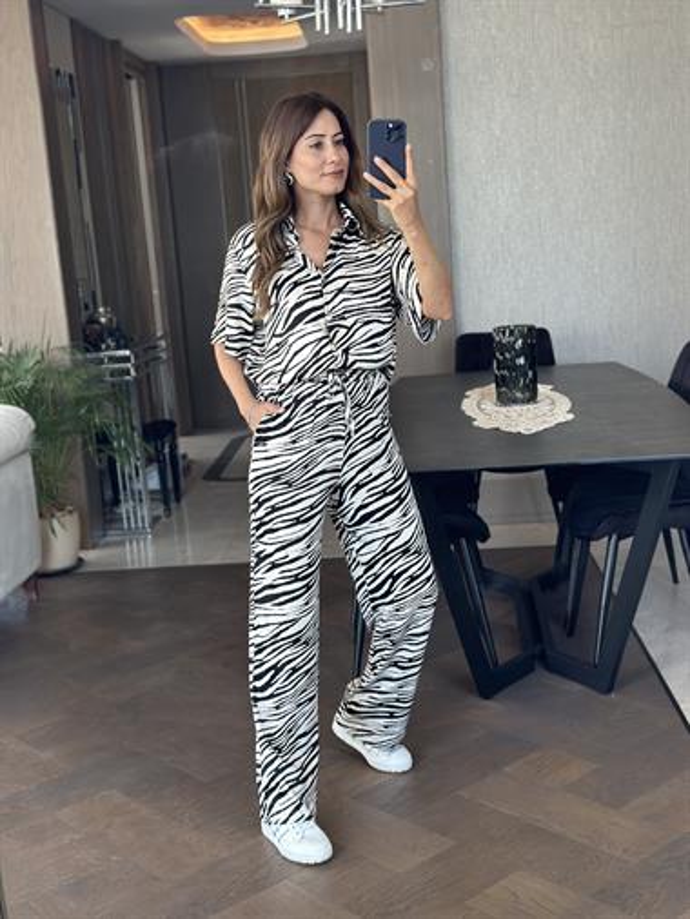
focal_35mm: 48
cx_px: 345
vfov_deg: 39.6
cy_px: 460
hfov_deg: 30.3
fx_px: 1275
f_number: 1.78
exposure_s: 1/82
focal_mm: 6.86
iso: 125
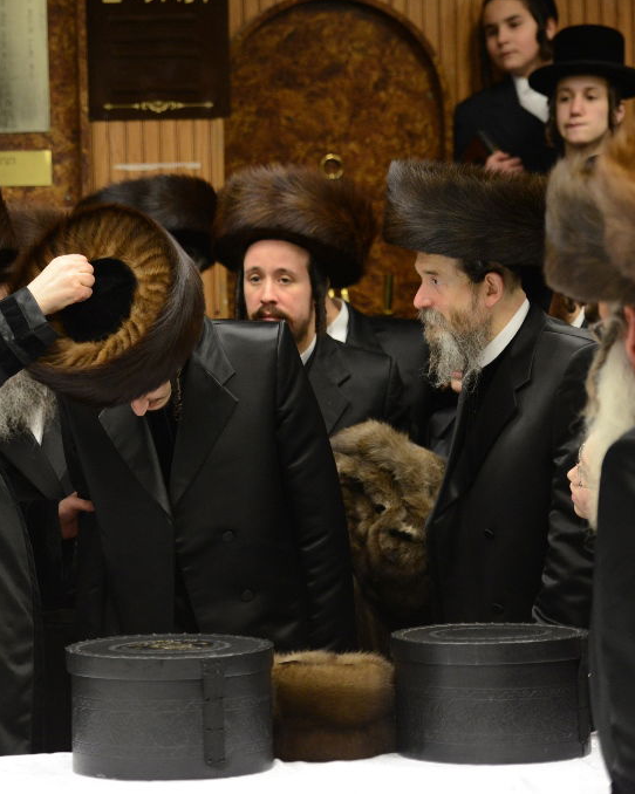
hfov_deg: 9.8
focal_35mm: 156
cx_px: 54
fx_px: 3666
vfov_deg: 12.4
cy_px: 395
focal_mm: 110
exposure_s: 1/250
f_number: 2.8
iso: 2000
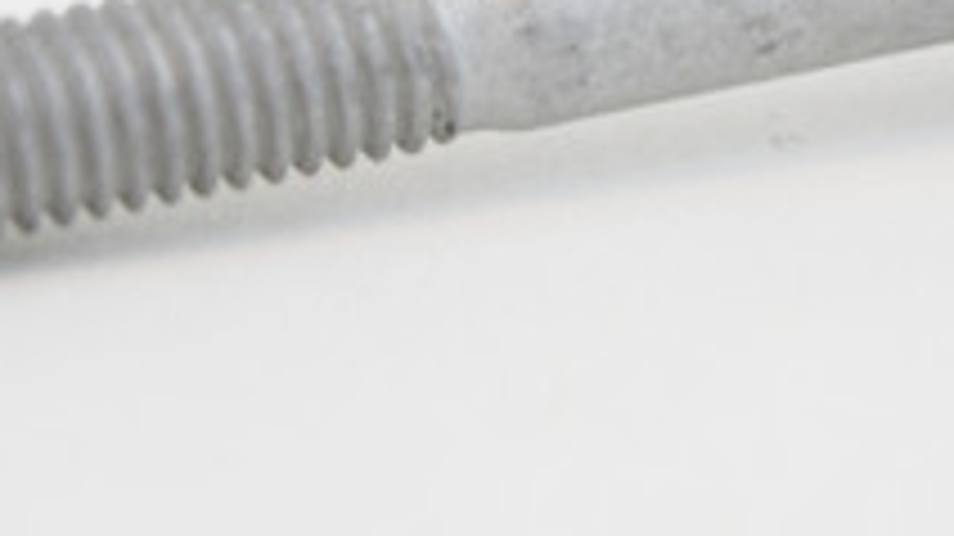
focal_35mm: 261
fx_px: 6588
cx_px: 572
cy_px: -110
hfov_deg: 8.3
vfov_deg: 4.6
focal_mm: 55
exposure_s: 1/60
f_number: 5.6
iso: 900
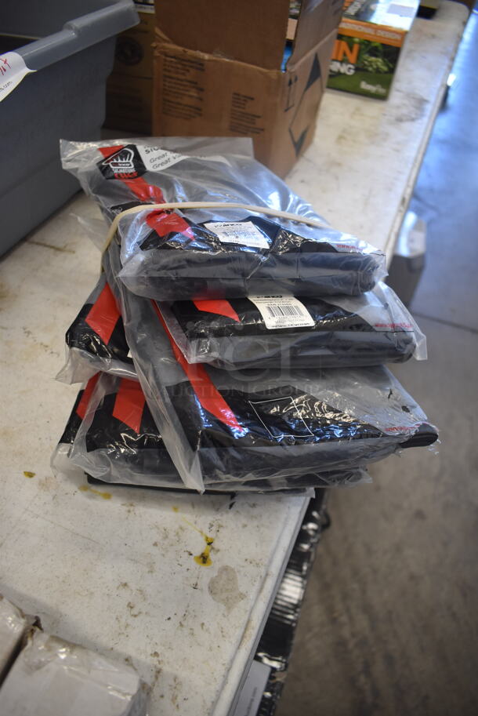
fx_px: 537
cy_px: 358
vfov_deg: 67.3
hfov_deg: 48.0
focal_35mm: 27
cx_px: 239
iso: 800
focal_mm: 18
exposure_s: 1/160
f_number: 3.5
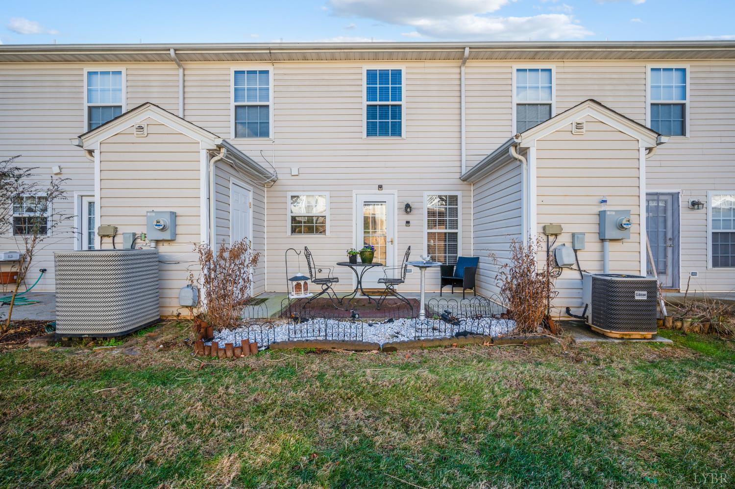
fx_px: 306
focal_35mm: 15
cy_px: 244
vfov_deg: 77.2
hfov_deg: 100.4
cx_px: 368
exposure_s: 1/320
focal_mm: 15
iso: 400
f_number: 8
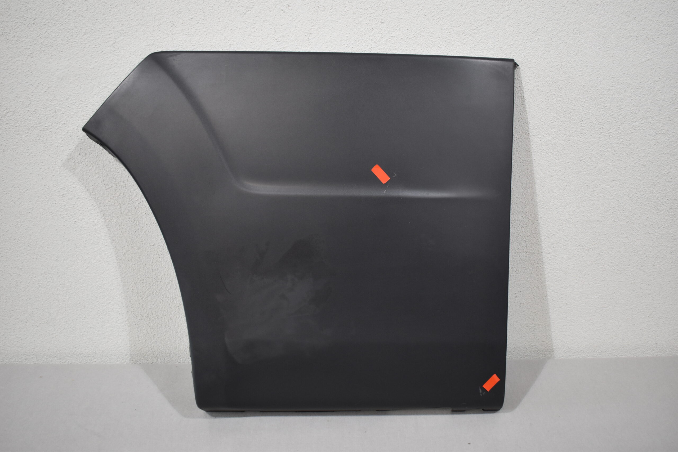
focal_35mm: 38
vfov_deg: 35.5
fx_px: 706
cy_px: 226
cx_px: 339
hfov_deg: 51.3
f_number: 4
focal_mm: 25
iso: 800
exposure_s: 1/200
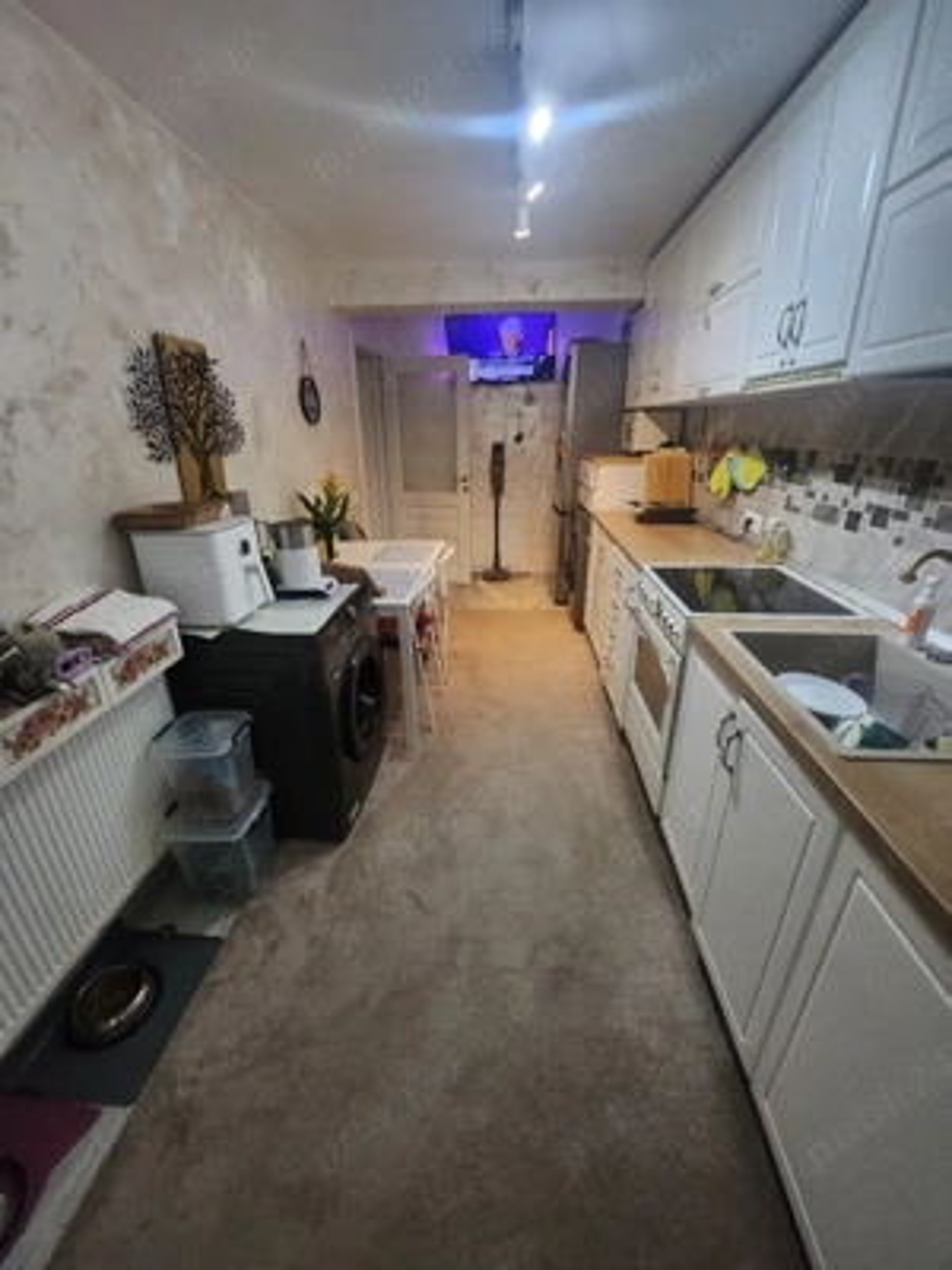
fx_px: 477
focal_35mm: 13
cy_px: 635
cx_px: 476
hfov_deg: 89.9
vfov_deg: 106.2
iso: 320
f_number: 2.2
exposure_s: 1/50.3
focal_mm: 1.7
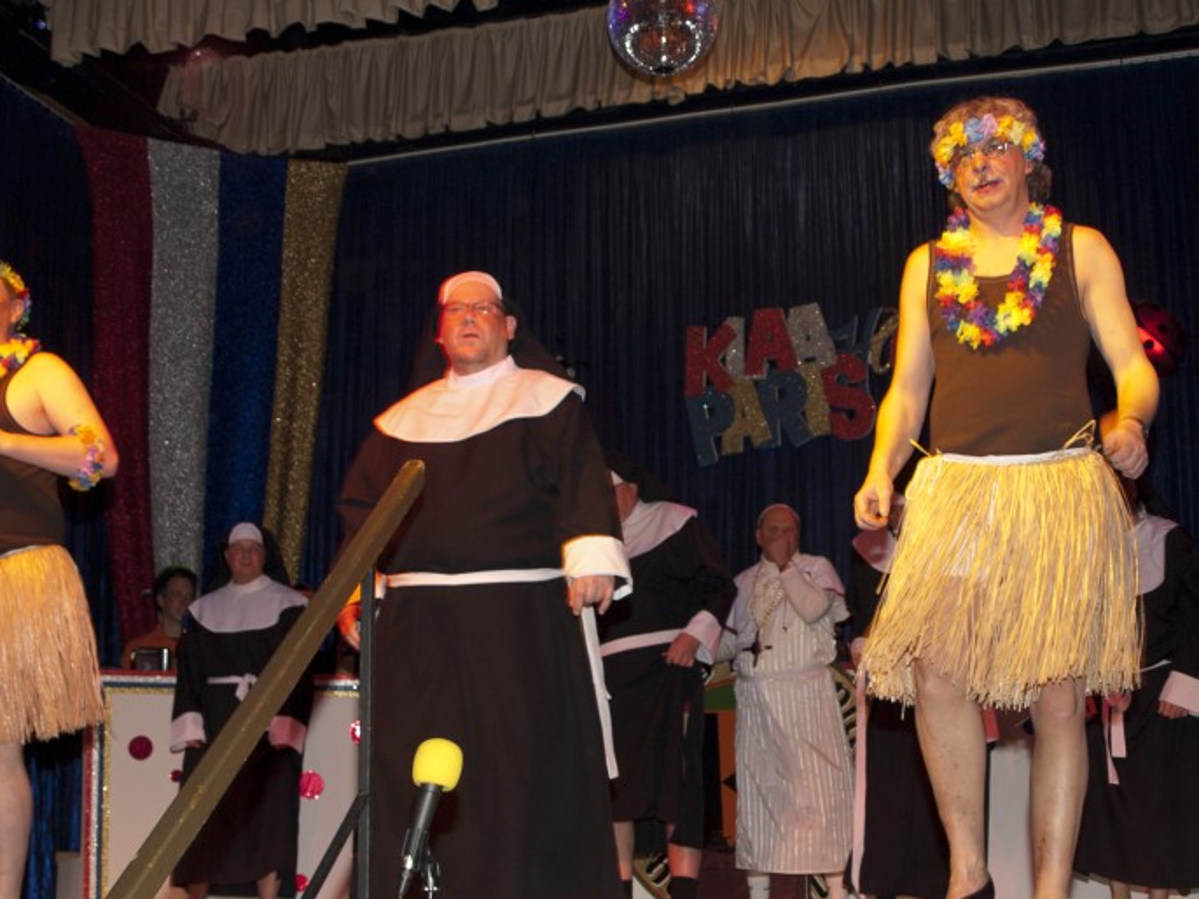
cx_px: 533
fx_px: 1212
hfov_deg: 52.5
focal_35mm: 35
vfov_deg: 40.7
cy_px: 432
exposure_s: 1/30
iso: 100
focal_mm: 15
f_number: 3.6
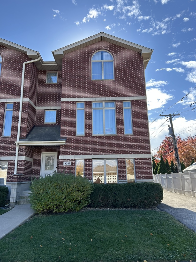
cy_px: 131
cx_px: 98
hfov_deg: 53.1
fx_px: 196
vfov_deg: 67.3
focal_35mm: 26
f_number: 1.5
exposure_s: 1/1468
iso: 50
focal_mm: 5.7
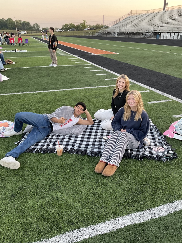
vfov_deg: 61.7
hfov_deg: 48.2
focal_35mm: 29
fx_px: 203
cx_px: 91
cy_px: 122
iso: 80
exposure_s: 1/60
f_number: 1.8
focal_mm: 3
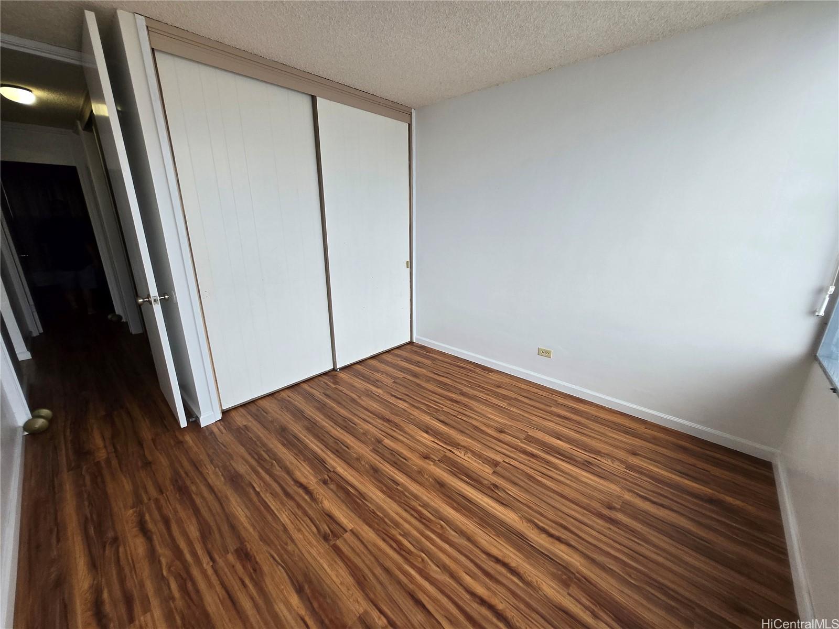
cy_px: 314
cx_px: 420
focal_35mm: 13
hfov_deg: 106.2
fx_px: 315
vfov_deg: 89.9
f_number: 2.2
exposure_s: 1/100
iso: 50
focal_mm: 1.7
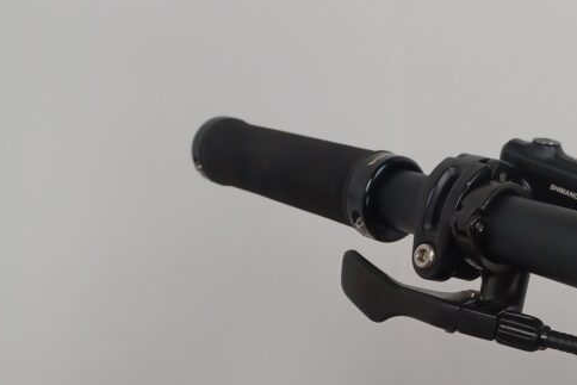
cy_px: 241
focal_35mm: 43
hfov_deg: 43.7
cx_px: 442
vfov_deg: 31.1
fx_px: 689
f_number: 1.8
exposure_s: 1/110
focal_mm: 4.6
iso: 400
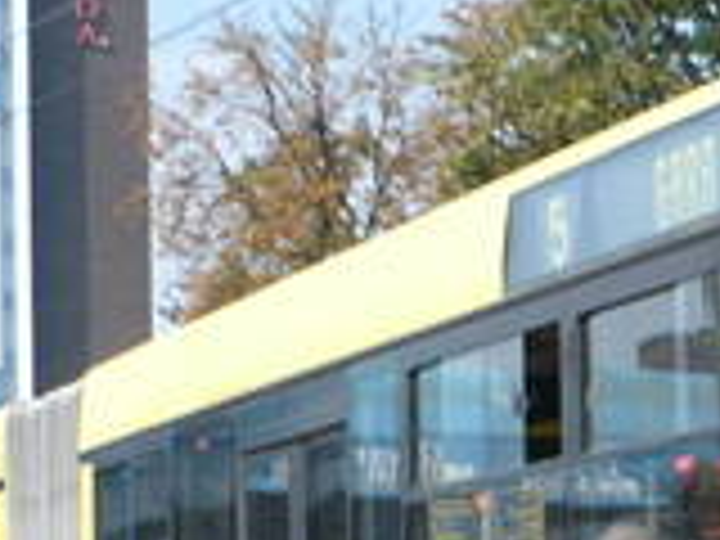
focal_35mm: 140
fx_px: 2912
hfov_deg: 13.1
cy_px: 706
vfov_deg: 10.4
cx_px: 1156
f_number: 8
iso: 100
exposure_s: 1/160
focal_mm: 5.8
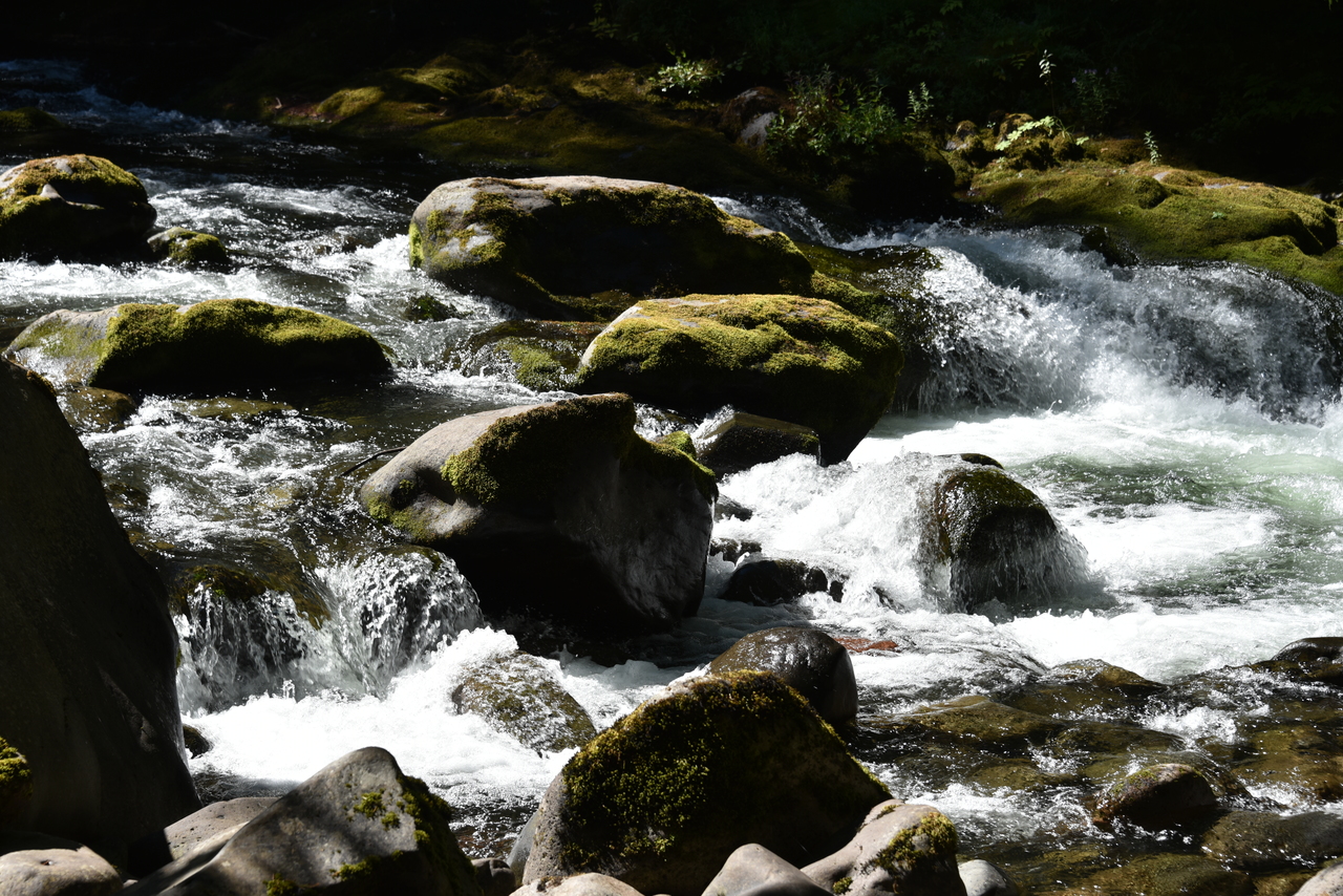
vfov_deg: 16.1
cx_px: 672
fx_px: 3171
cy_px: 448
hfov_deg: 23.9
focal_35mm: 85
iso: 100
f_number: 8
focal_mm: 85
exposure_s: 1/250
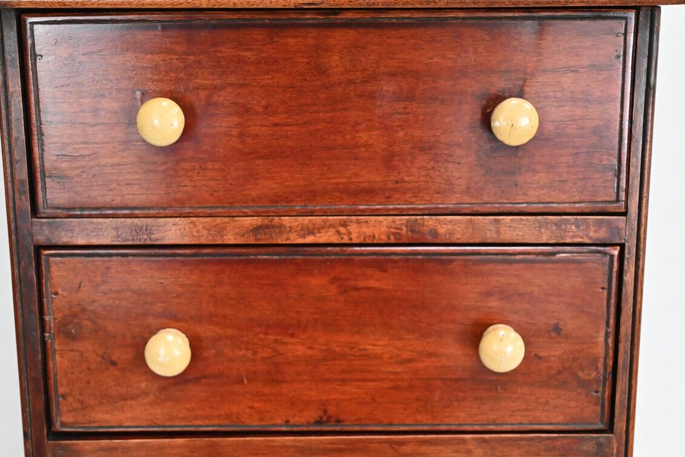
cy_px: 231
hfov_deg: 37.5
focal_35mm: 53
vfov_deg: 25.6
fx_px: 1009
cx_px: 344
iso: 6400
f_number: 6.3
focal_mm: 50
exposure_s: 1/60
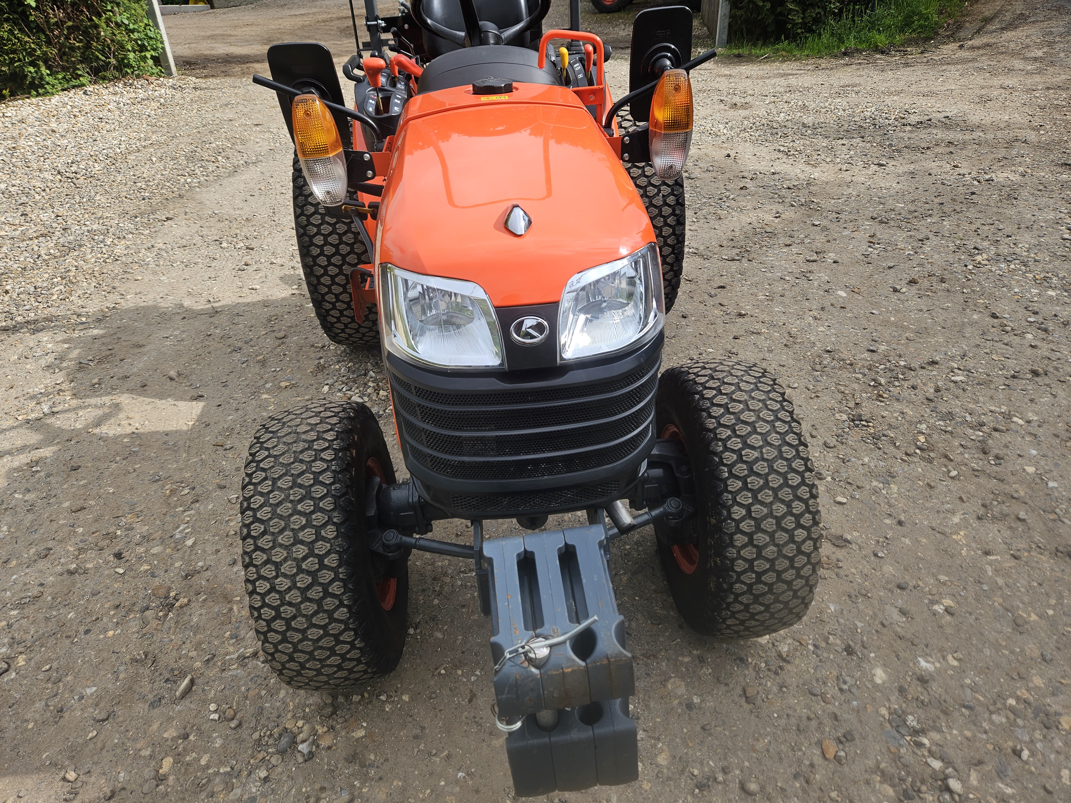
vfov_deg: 58.9
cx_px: 536
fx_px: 712
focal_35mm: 23
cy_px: 402
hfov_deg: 73.9
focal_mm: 5.4
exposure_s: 1/960
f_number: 1.8
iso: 25
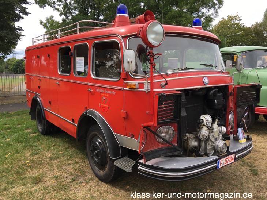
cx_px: 134
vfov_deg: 48.3
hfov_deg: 61.6
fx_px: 224
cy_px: 100
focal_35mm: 29
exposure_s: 1/553
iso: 25
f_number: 2.2
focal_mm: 4.15
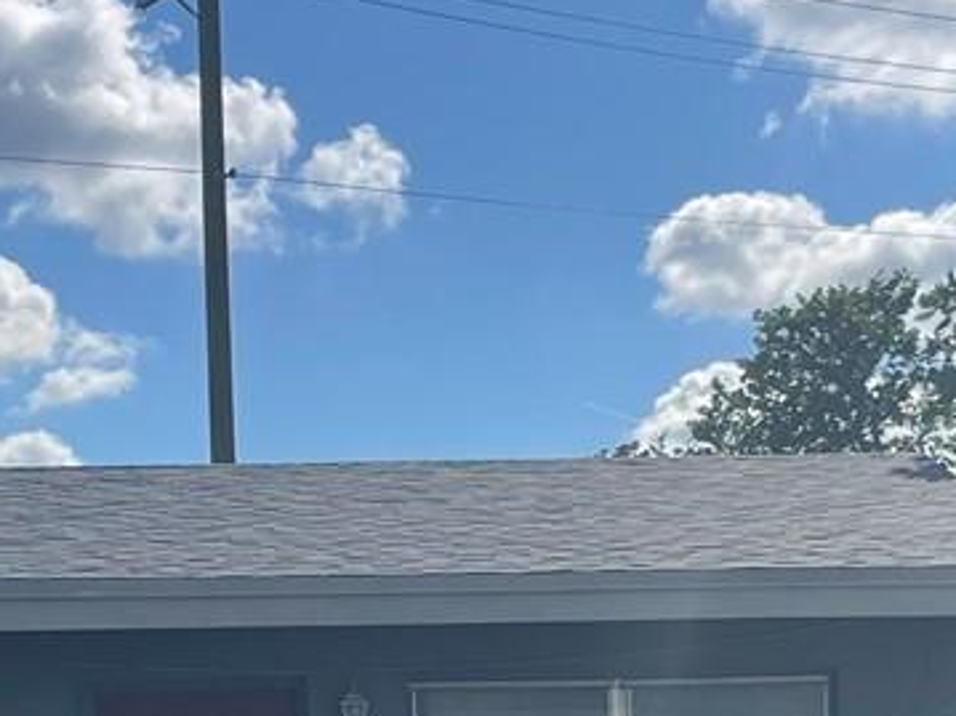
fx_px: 3203
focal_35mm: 116
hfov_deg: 17.0
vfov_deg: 12.4
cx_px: 530
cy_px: 948
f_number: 1.6
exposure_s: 1/6897
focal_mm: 4.2
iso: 32
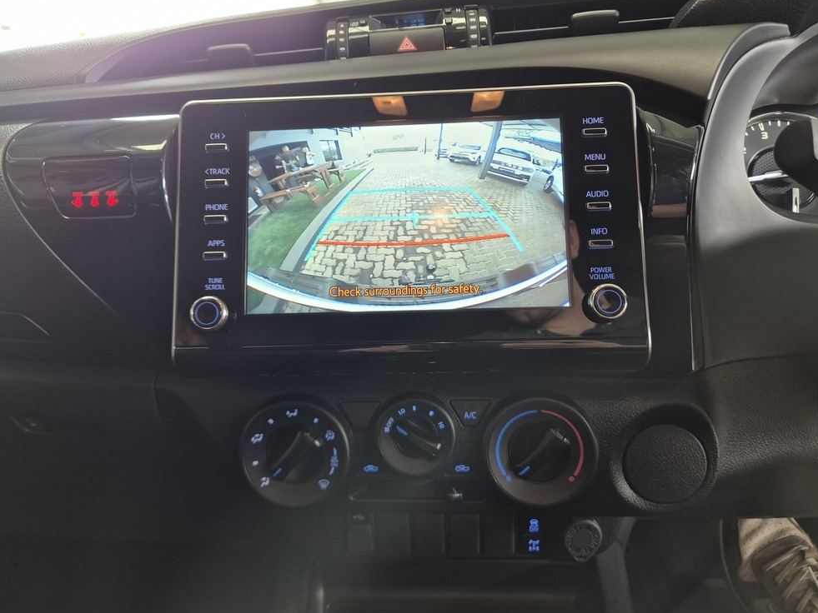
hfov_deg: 71.6
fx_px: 567
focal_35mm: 24
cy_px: 303
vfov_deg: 56.8
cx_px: 399
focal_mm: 5.4
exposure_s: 1/100
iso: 320
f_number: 1.8
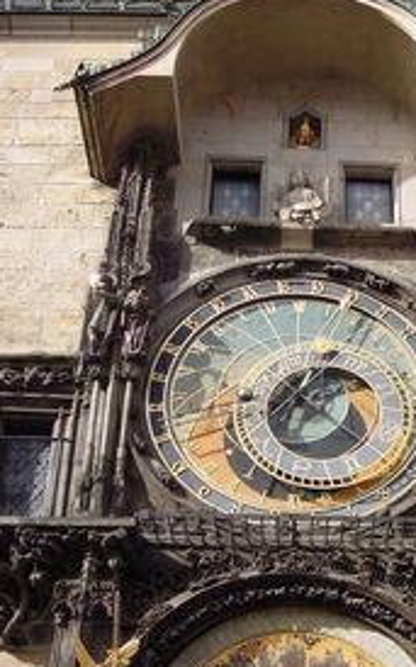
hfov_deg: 19.7
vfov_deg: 30.9
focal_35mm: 65
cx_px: 353
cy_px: 521
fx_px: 1180
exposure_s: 1/1250
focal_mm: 6.3
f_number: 3.2
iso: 160
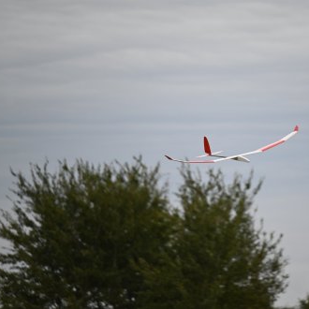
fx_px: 5181
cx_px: 221
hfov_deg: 3.4
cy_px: 154
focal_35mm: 513
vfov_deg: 3.4
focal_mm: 400
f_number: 6.3
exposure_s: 1/1600
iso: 640
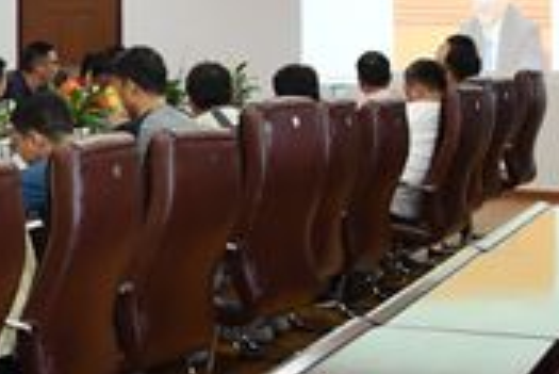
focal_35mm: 96
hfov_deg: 19.4
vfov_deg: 14.1
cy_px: -2
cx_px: -188
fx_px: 1492
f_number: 4
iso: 800
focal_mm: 24
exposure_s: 1/20
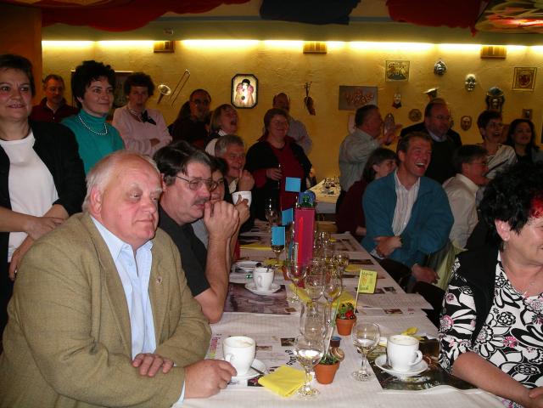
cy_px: 204
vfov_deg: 38.7
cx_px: 272
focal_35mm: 37
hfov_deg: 50.1
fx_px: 580
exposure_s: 1/40
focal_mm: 7.8
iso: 200
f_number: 2.8
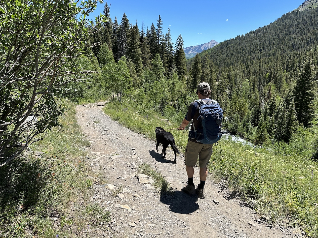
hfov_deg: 71.6
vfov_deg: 56.8
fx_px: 220
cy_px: 119
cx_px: 159
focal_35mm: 24
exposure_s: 1/2809
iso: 80
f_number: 1.78
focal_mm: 6.86
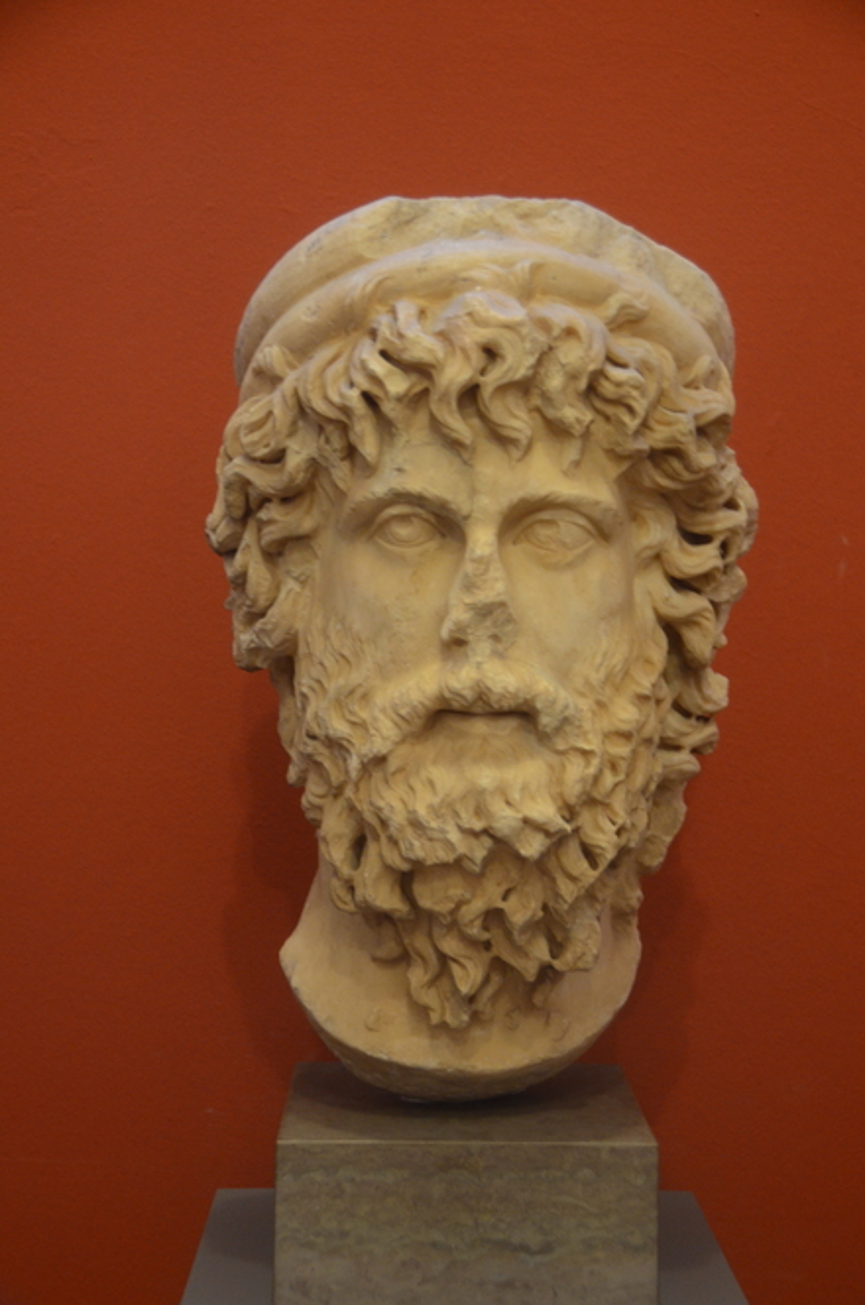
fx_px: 2171
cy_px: 652
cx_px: 432
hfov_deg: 22.5
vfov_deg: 33.5
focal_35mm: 60
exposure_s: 1/5
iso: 1250
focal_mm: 40
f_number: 4.5
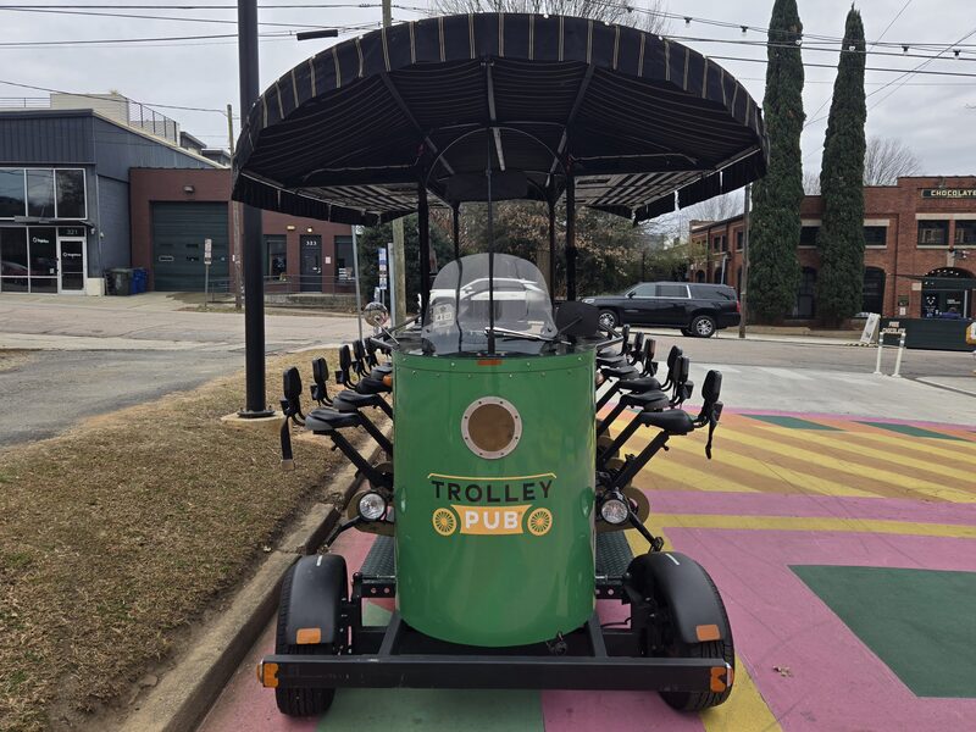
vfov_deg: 58.9
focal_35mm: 23
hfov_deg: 73.9
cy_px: 366
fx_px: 648
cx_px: 488
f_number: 1.8
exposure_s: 1/526
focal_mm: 5.4
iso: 25
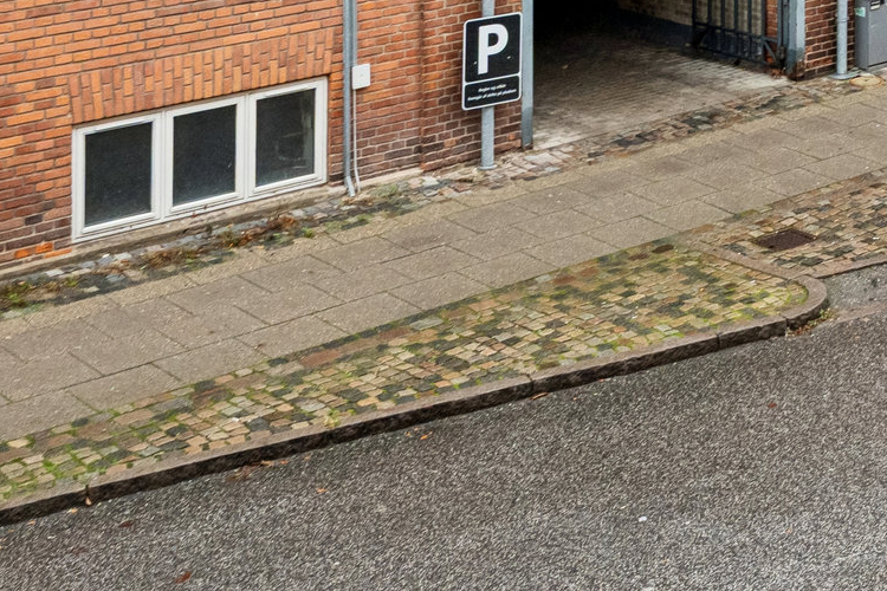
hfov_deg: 21.2
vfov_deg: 14.7
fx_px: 2070
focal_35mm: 84
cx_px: 1241
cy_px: -383
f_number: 8
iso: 1000
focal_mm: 21
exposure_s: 1/60
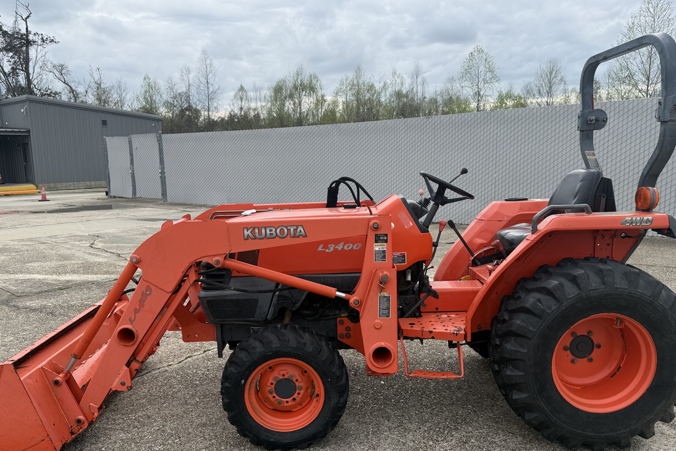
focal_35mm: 29
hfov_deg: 63.7
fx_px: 545
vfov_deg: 44.9
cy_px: 247
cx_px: 342
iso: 80
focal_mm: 6.76
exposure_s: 1/1901
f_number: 1.78
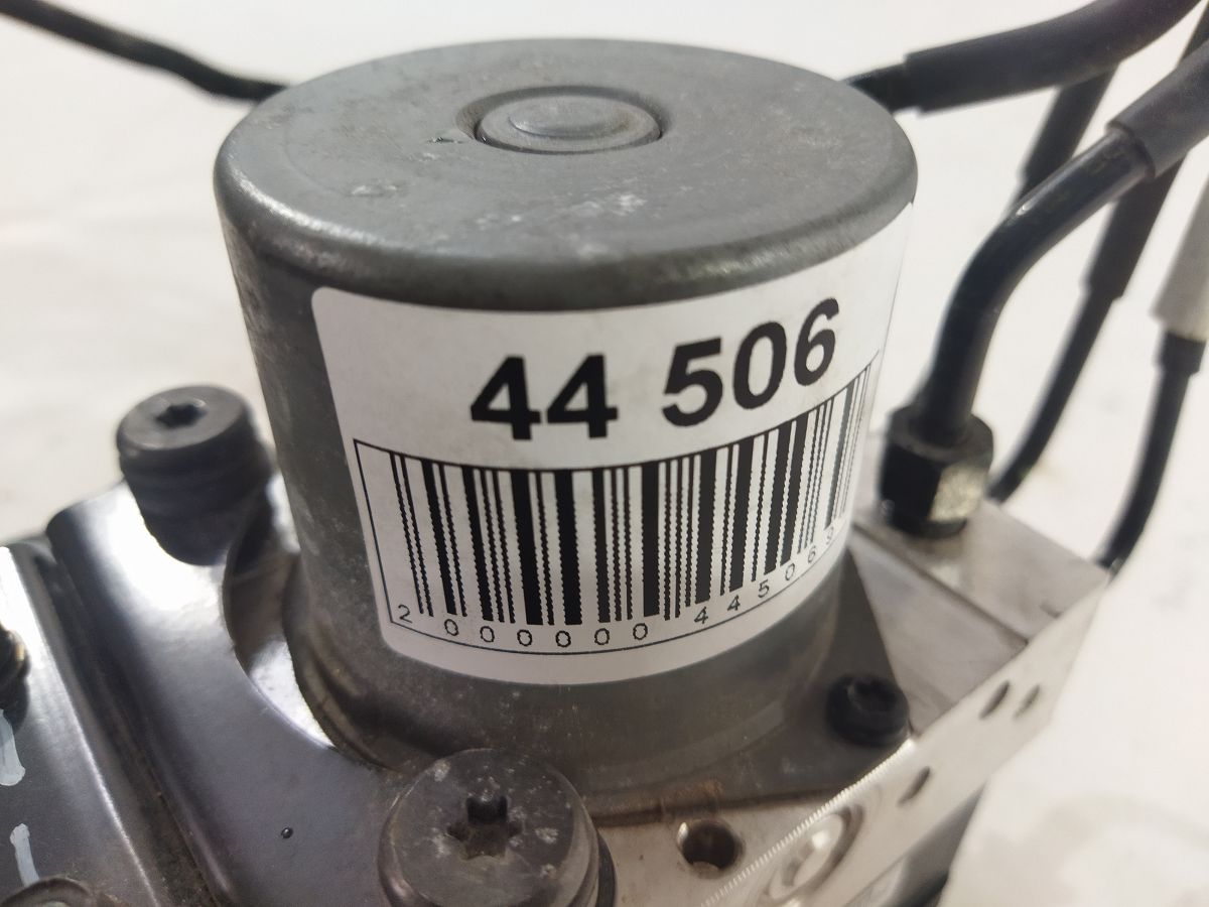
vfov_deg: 51.4
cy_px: 454
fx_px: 943
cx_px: 604
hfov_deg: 65.3
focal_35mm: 27
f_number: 1.79
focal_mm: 4.71
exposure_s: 1/50
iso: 303
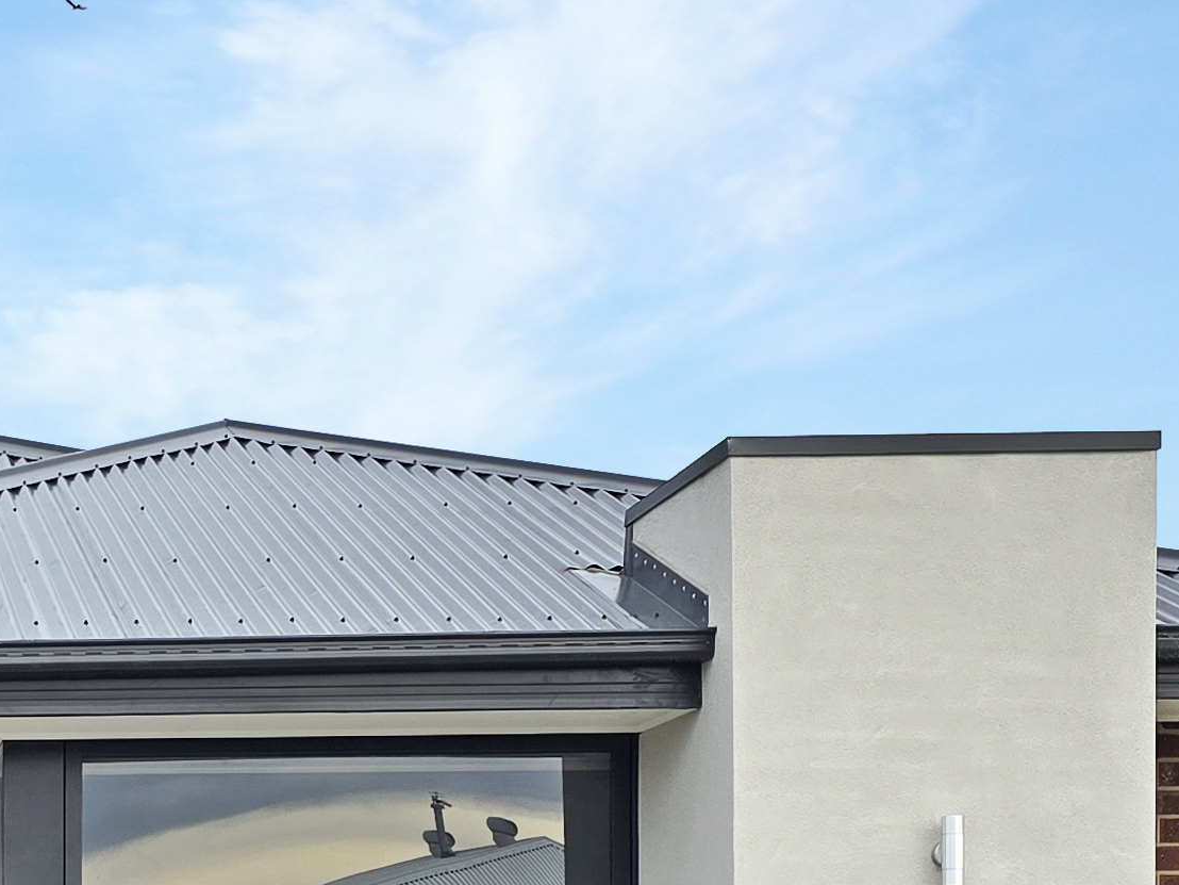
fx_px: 2827
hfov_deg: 21.6
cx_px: -295
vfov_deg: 17.0
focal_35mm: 83
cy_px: 1068
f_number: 1.7
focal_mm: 6.3
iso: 12
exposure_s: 1/679
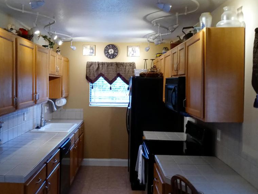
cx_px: 114
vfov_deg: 37.7
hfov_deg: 48.9
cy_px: 91
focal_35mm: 38
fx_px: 283
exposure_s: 1/30
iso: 200
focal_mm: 3.61
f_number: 1.8
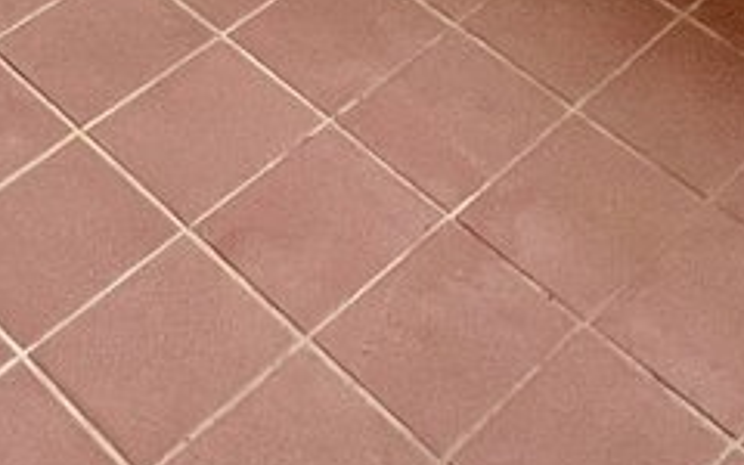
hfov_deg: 23.3
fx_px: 1764
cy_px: -1155
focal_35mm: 87
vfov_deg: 9.3
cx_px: 651
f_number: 1.8
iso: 64
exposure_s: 1/99
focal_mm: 1.57
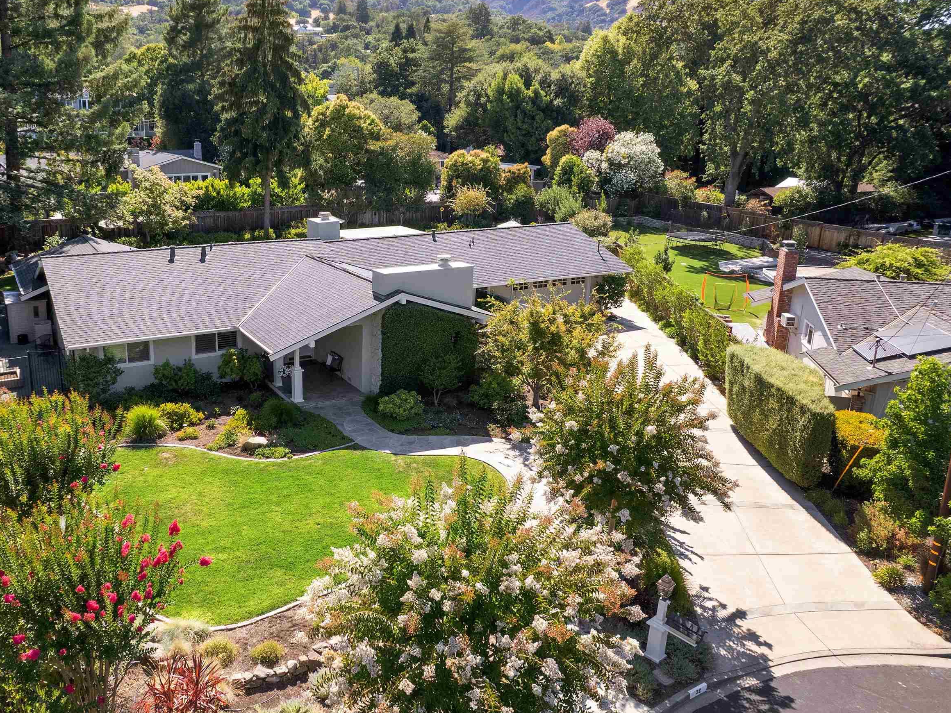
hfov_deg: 62.1
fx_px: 769
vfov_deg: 49.7
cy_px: 329
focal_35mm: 28
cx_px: 326
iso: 100
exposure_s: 1/800
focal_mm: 8.38
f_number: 2.8
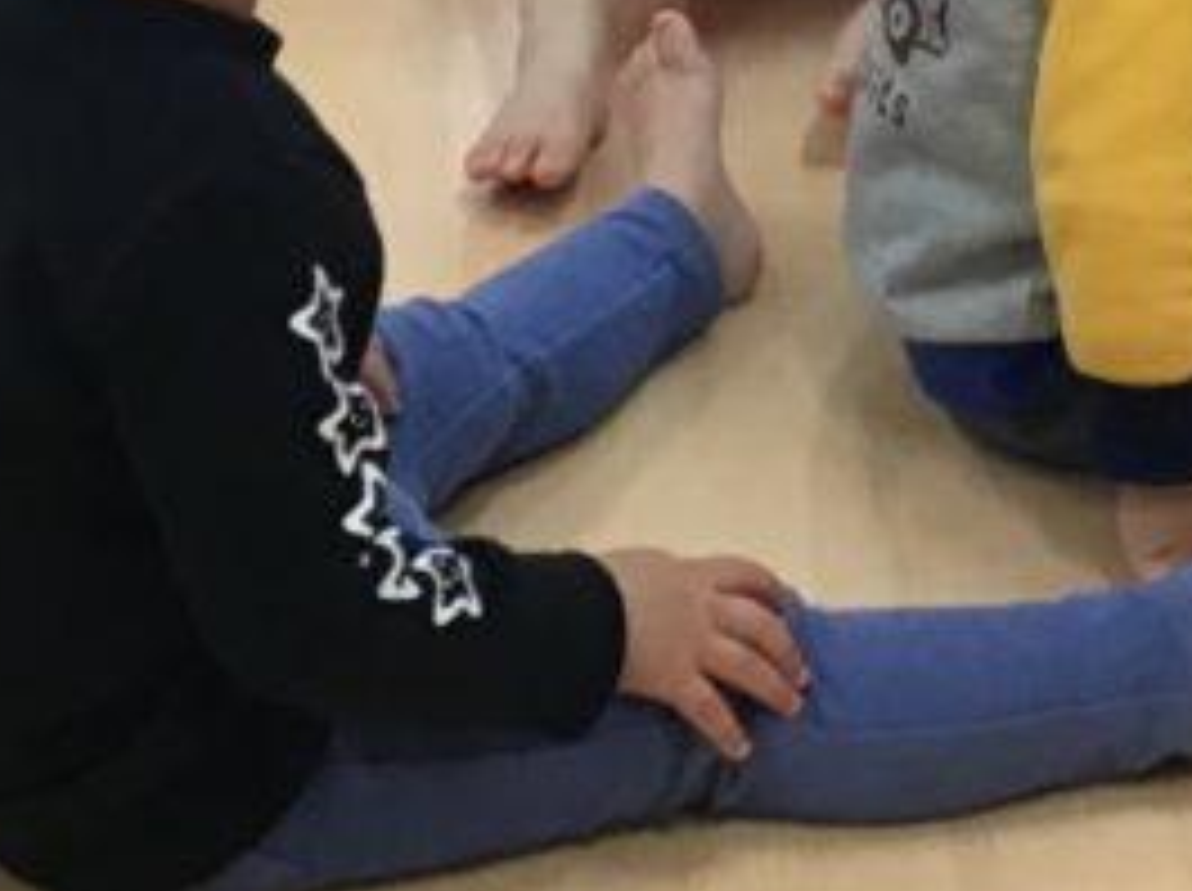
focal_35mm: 120
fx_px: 4127
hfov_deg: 16.3
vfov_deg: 11.4
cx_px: 1008
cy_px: -765
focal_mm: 3.3
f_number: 2.4
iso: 32
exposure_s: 1/30
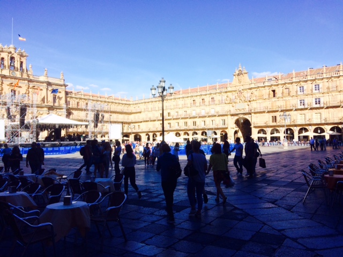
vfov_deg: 48.2
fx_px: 287
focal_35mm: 29
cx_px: 172
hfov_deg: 61.7
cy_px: 128
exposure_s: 1/1709
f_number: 2.2
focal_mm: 4.15
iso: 32
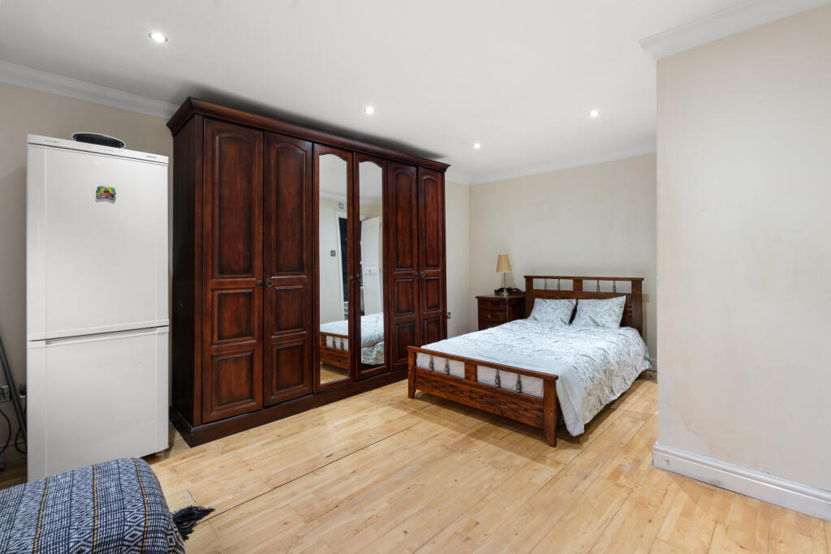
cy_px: 277
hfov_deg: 95.0
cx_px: 416
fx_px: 381
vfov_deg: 72.1
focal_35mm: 16
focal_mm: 16.5
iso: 320
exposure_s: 1
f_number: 8
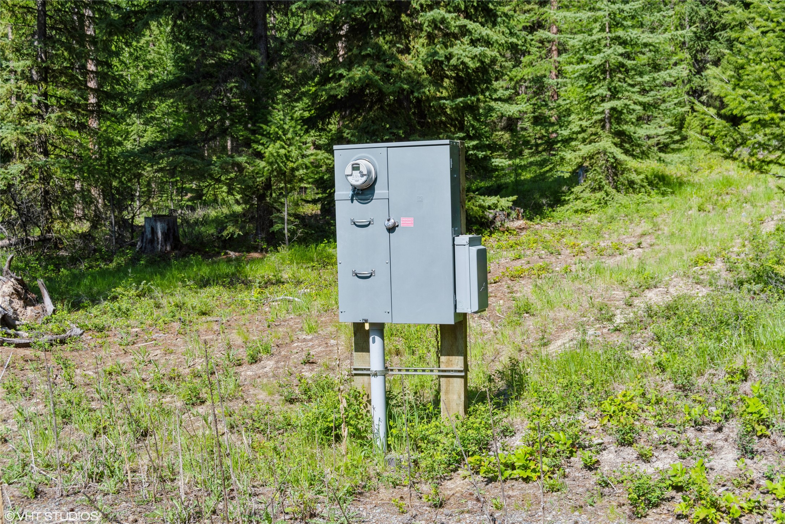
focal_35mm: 48
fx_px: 1047
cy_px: 262
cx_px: 392
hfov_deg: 41.1
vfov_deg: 28.1
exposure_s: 1/500
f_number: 6.3
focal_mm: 32
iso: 100
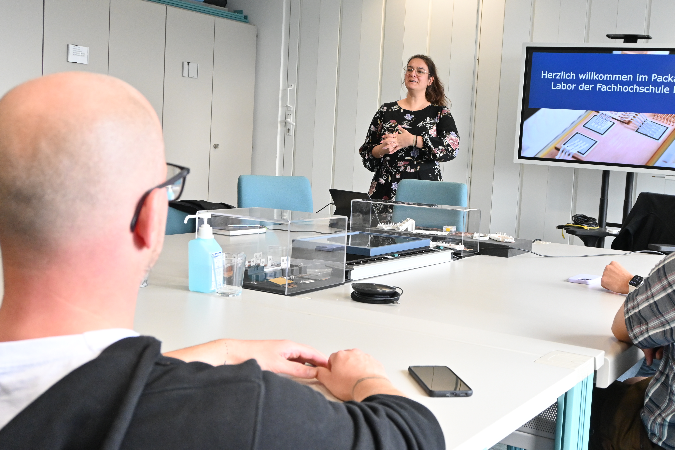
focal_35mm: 43
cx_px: 393
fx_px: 804
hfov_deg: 45.4
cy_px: 203
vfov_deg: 31.3
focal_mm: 24.5
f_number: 5.6
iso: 1600
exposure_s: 1/200
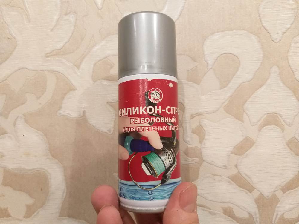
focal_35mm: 26
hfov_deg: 67.3
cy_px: 112
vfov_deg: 53.1
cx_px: 150
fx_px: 225
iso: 250
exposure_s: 1/25
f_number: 1.7
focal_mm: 3.93
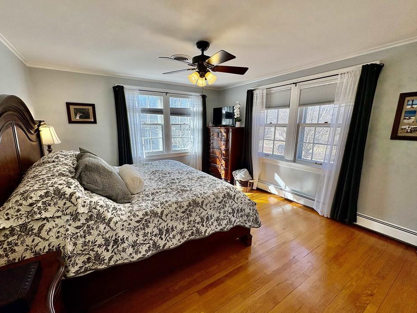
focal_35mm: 15
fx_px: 181
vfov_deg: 81.7
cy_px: 162
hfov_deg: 98.1
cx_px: 199
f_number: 2.2
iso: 64
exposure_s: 1/228
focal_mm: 2.22
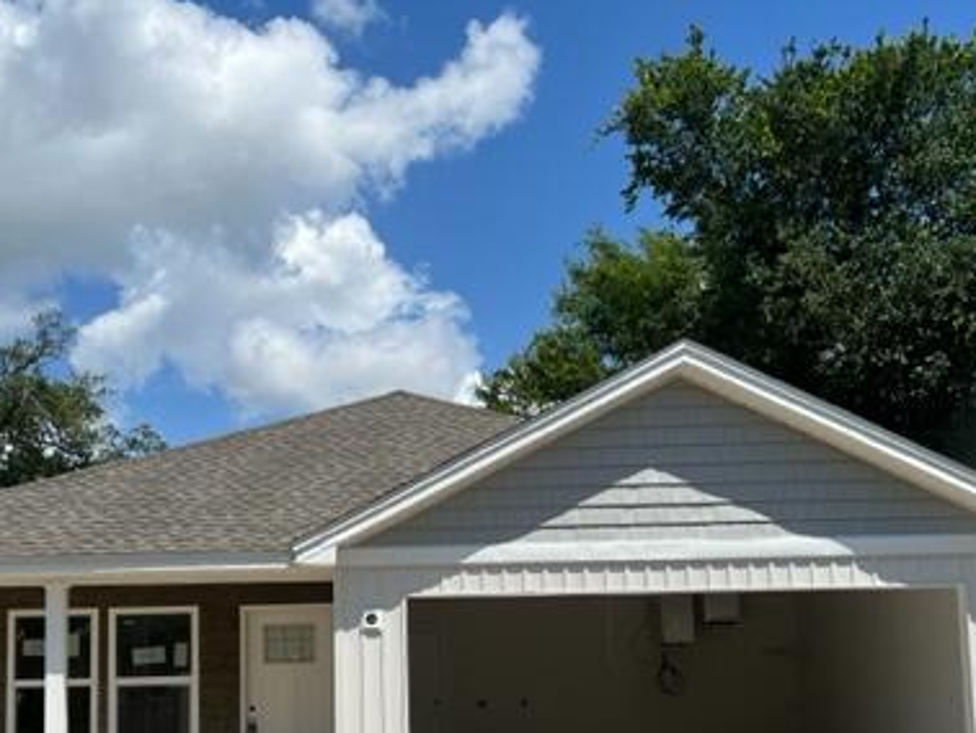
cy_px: 573
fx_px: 1241
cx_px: 413
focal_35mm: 44
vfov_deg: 32.1
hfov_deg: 42.8
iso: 50
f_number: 1.5
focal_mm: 5.7
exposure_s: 1/5882
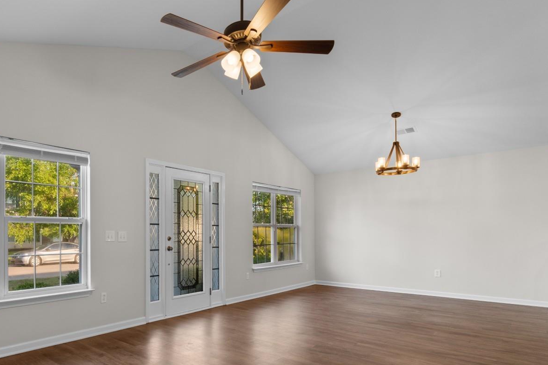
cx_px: 185
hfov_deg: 76.2
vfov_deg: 56.4
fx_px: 335
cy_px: 232
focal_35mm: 22
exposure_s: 1/3
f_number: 4.8
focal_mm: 11
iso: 100
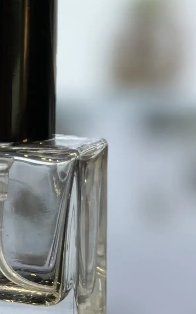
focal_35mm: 219
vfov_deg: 9.6
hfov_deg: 5.8
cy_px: 191
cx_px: -246
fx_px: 1873
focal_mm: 6.86
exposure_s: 1/121
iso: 80
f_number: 1.78
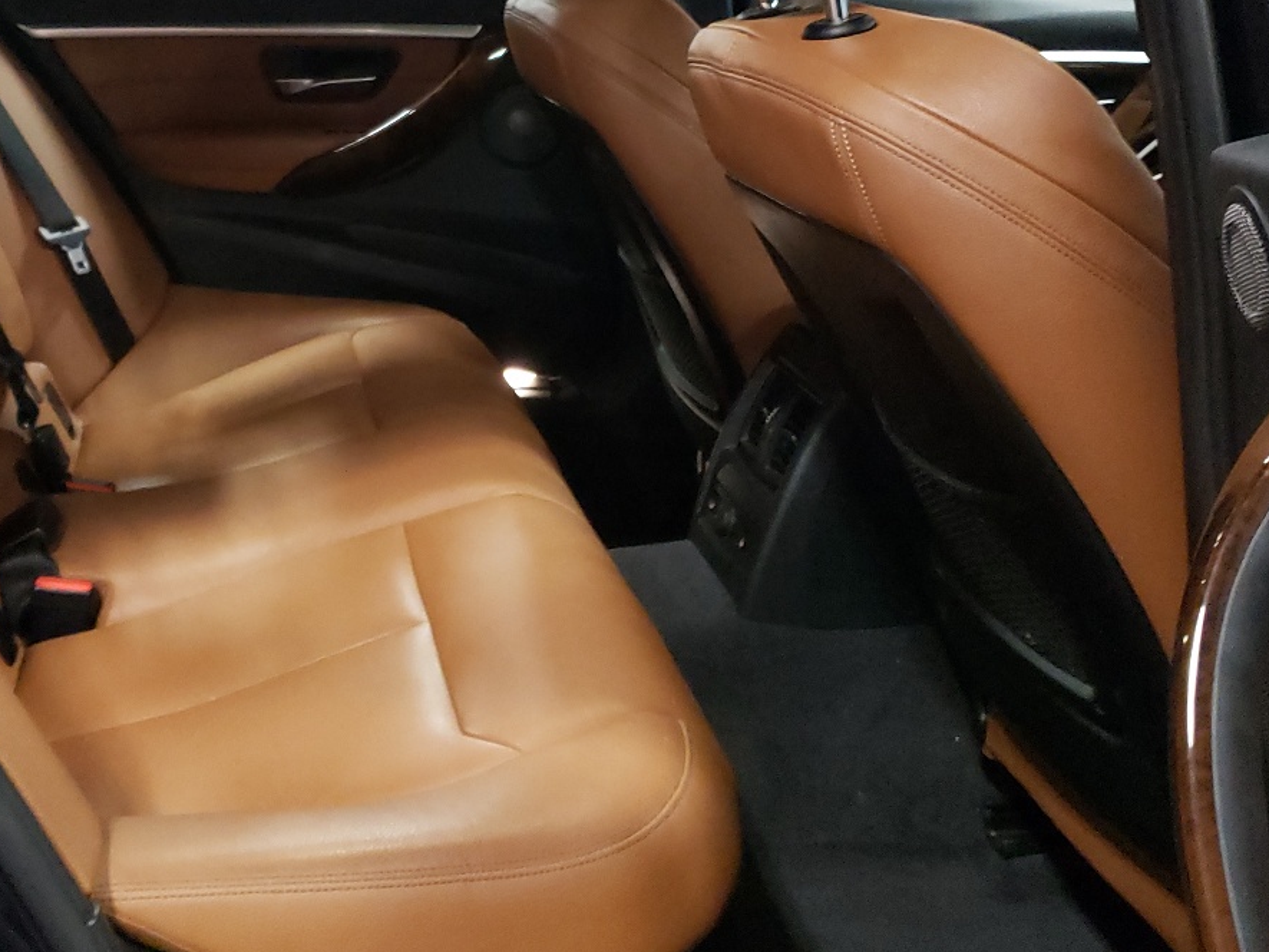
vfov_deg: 30.6
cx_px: 465
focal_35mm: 47
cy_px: 307
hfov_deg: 40.1
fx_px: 1723
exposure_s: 1/24
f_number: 1.5
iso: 544
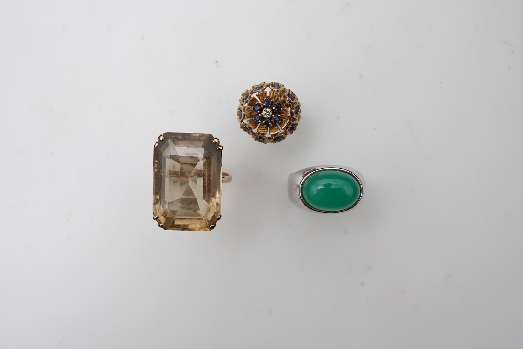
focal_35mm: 45
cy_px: 174
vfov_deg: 29.9
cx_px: 262
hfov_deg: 43.6
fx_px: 654
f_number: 18
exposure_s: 1/125
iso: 400
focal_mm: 30
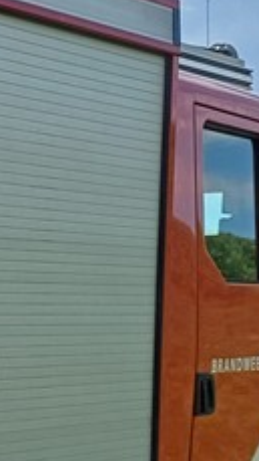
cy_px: 413
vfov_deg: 17.3
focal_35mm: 122
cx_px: -327
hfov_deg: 9.1
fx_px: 1488
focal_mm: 4.65
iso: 50
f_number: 1.8
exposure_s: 1/1095
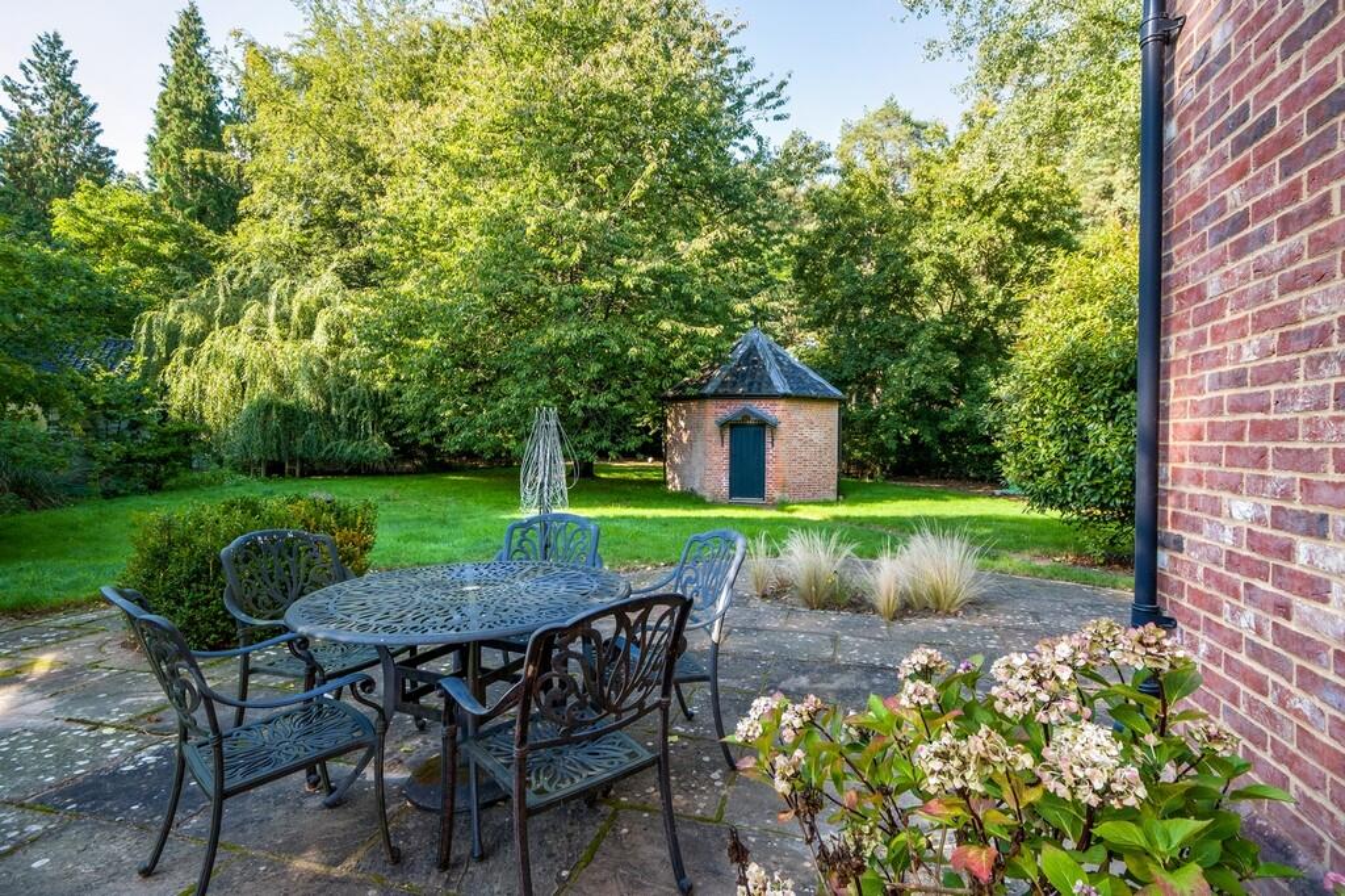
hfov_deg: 93.3
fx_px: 635
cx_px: 672
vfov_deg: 70.4
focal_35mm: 17
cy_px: 448
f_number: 8
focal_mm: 11.2
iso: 160
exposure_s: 1/30
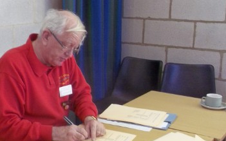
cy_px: 82
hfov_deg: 35.6
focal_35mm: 56
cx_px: 61
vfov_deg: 23.1
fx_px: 345
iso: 160
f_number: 3.3
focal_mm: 4.1
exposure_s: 1/25
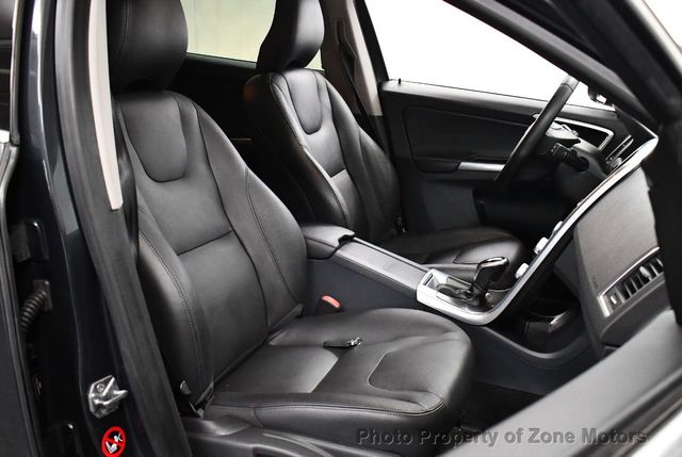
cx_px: 341
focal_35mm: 36
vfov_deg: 37.0
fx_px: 683
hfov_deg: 53.1
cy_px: 228
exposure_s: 1/125
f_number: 3.5
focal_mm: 18
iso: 3200
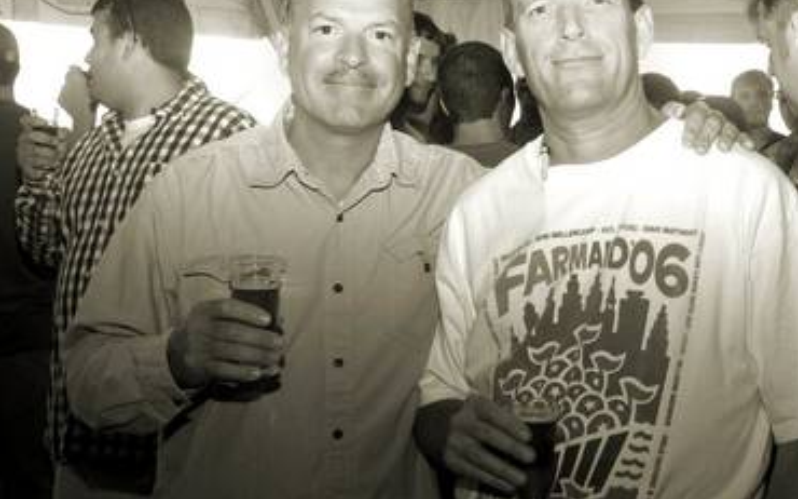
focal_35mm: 58
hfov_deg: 35.0
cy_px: 141
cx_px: 468
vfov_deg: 22.2
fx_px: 1261
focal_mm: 28
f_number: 8
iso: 400
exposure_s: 1/60
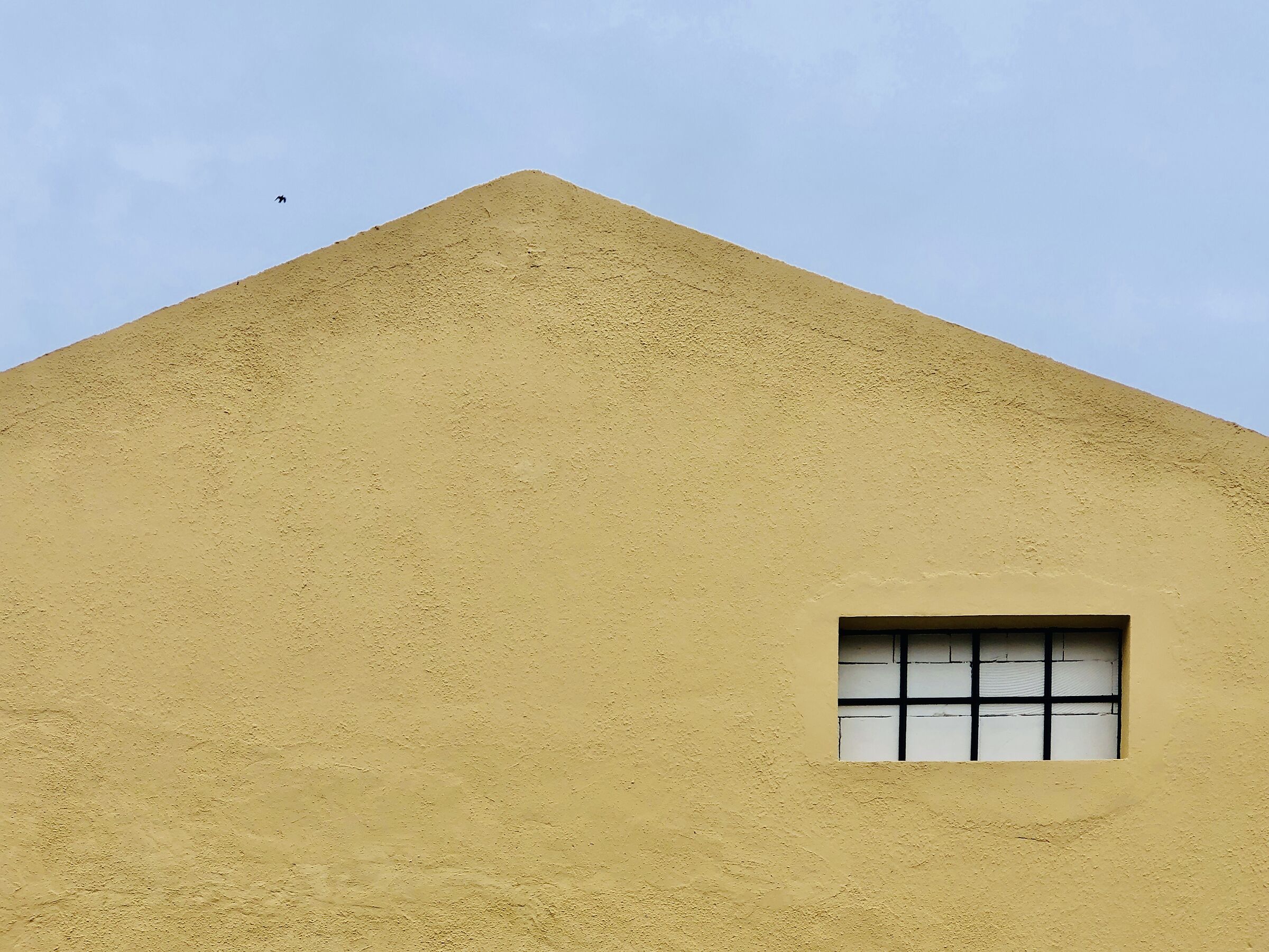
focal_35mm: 57
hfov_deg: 33.8
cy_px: 476
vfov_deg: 25.7
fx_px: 2090
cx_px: 634
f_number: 2.8
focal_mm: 6.6
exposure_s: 1/132
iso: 20
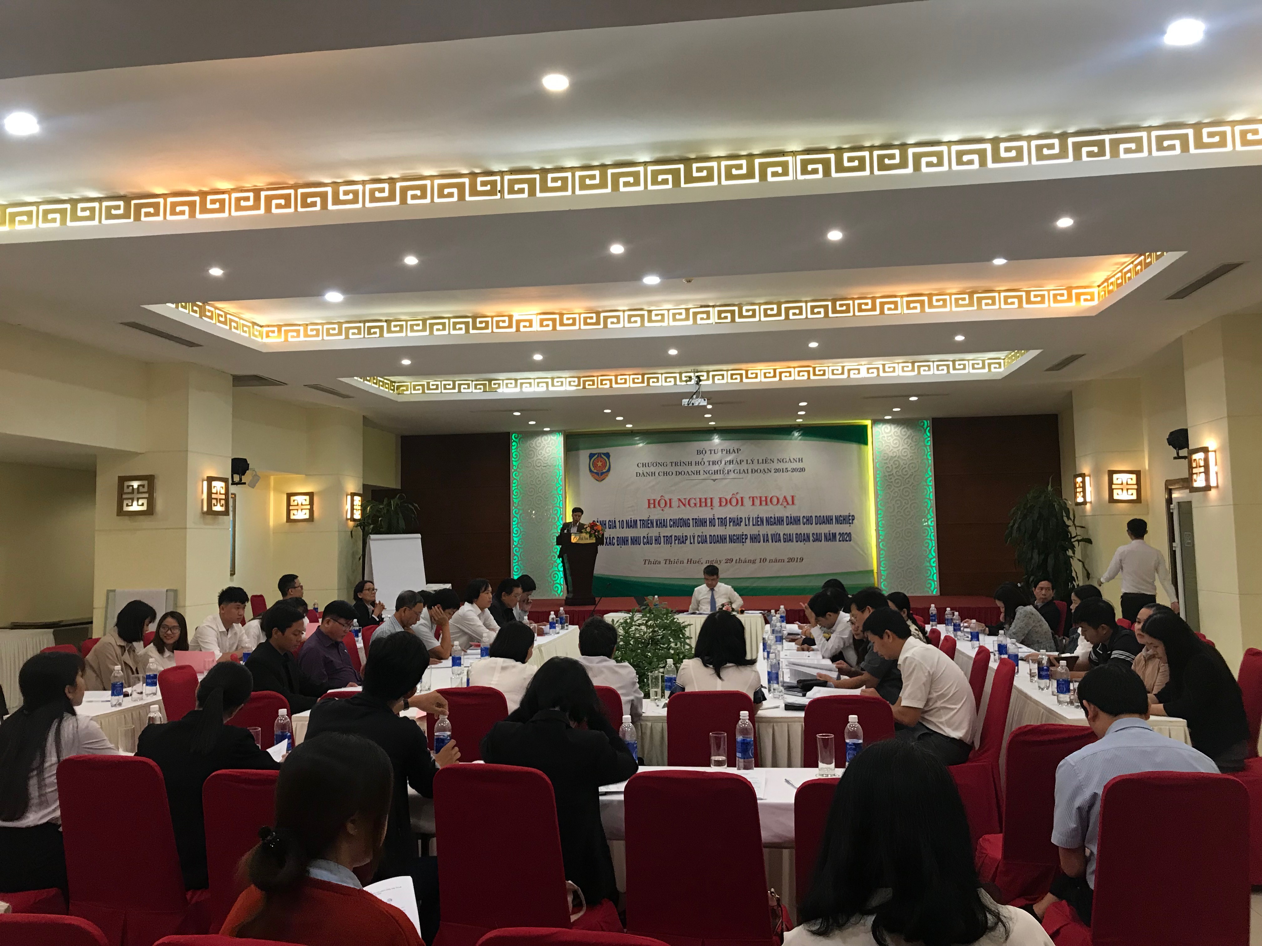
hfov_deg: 63.4
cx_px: 631
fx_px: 1021
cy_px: 473
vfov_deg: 49.7
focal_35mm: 28
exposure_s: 1/17
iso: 40
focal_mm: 3.99
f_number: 1.8
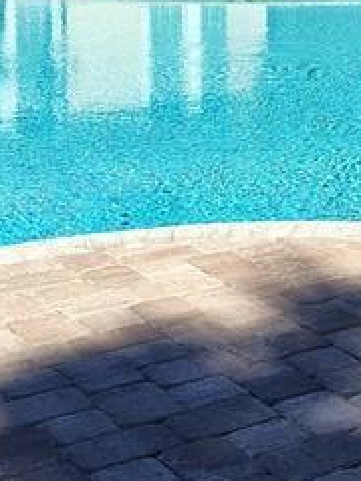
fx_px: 1433
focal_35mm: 103
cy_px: -121
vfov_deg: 18.0
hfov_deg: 13.4
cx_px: 575
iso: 102
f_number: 1.8
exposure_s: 1/1723
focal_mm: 5.56
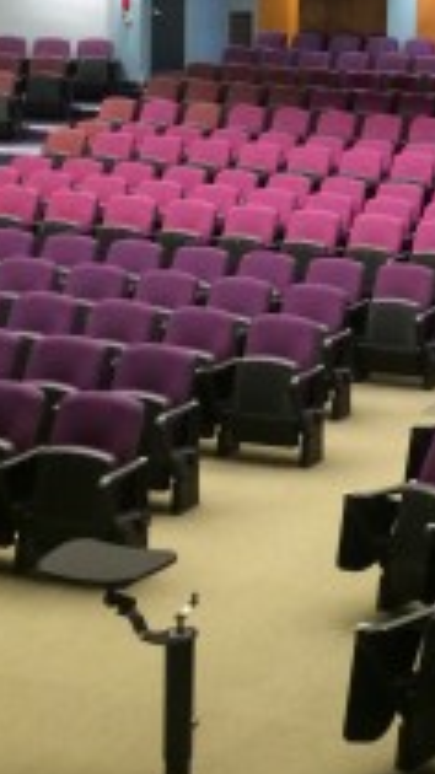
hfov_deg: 14.7
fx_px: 1601
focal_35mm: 78
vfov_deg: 26.6
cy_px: 131
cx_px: 601
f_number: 2.2
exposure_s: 1/24
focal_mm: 4.12
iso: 320
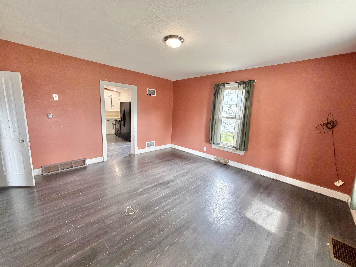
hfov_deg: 102.1
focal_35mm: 14
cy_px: 134
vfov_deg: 85.7
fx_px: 144
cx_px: 178
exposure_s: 1/60
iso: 320
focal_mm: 2.22
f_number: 2.2
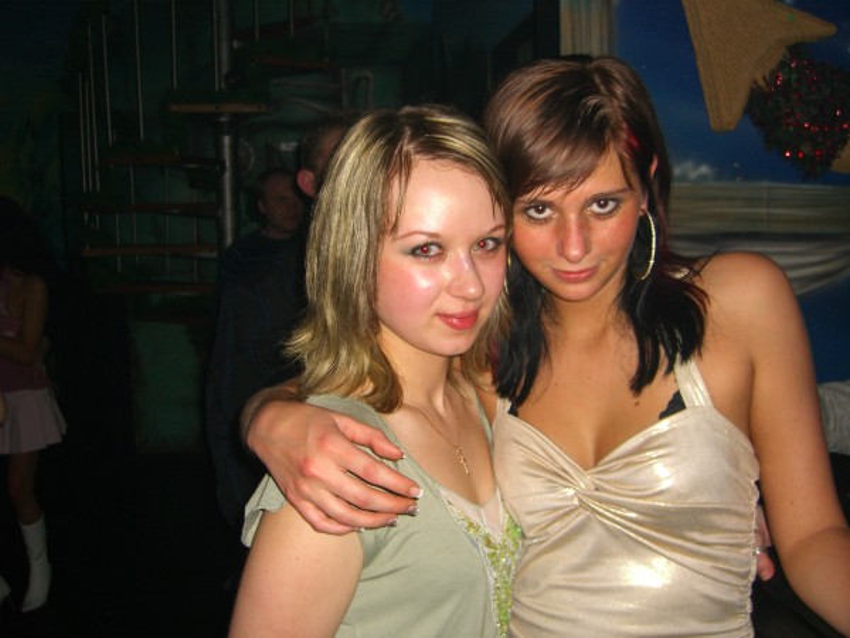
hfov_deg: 49.0
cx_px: 425
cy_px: 319
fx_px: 933
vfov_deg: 37.7
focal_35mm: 38
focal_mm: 7.9
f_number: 2.8
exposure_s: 1/60
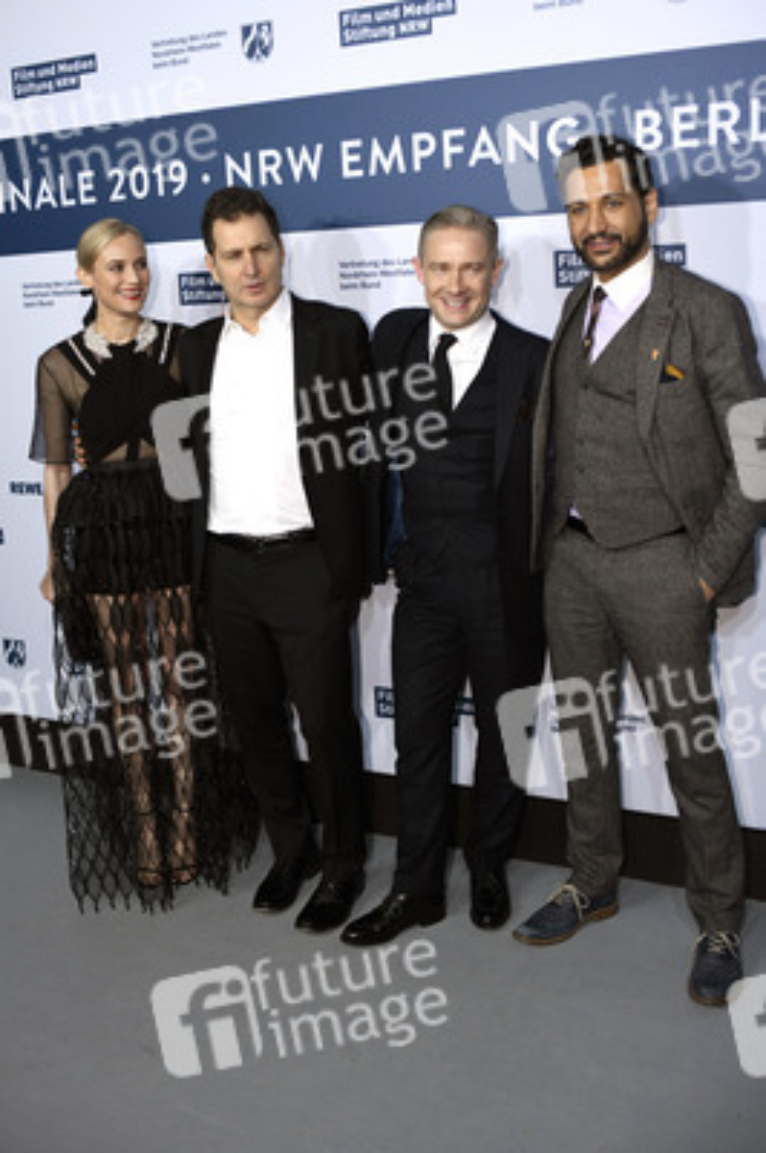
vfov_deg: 54.5
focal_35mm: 35
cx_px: 383
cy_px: 576
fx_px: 1119
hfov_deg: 37.8
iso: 800
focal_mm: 35
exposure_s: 1/400
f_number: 4
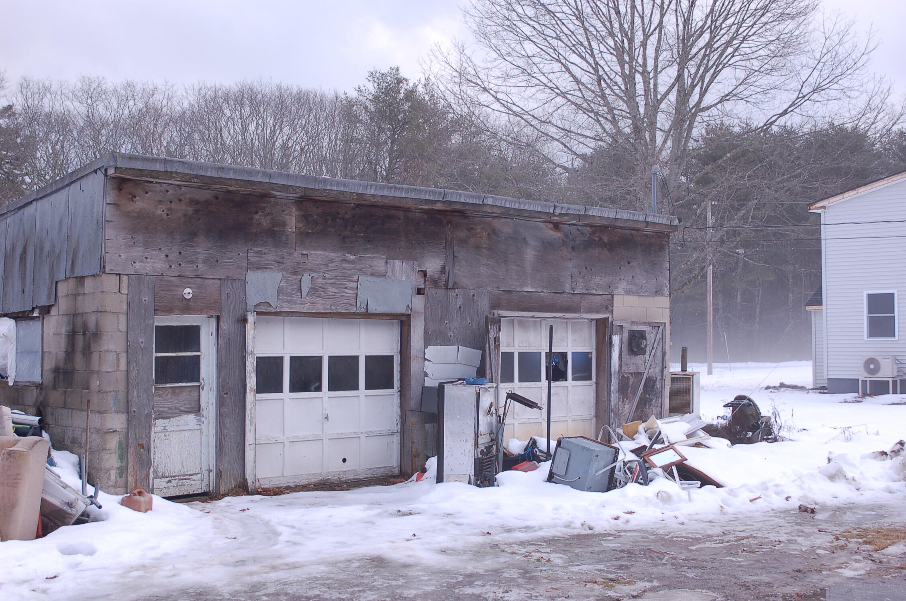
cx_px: 453
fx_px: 1206
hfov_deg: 41.2
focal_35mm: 48
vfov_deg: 28.0
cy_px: 300
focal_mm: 32
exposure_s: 1/125
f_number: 5.6
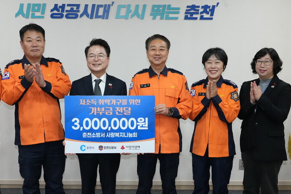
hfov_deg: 40.1
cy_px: 108
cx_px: 112
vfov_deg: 27.5
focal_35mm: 49
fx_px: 396
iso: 6400
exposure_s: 1/160
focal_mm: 31
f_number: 9
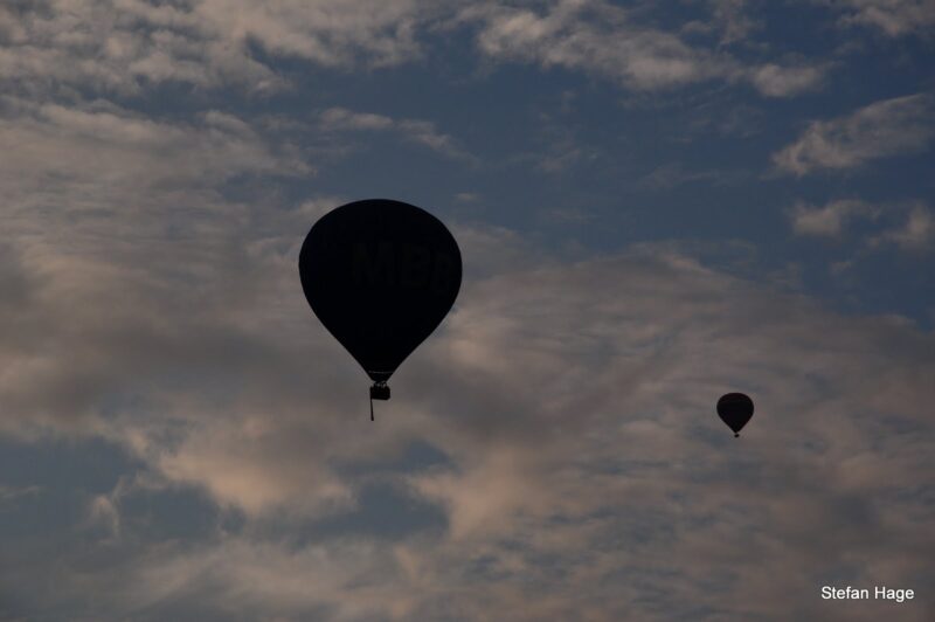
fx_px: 4087
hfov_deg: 13.1
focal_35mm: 158
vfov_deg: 8.7
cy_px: 311
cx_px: 468
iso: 200
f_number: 11
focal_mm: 105
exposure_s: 1/400
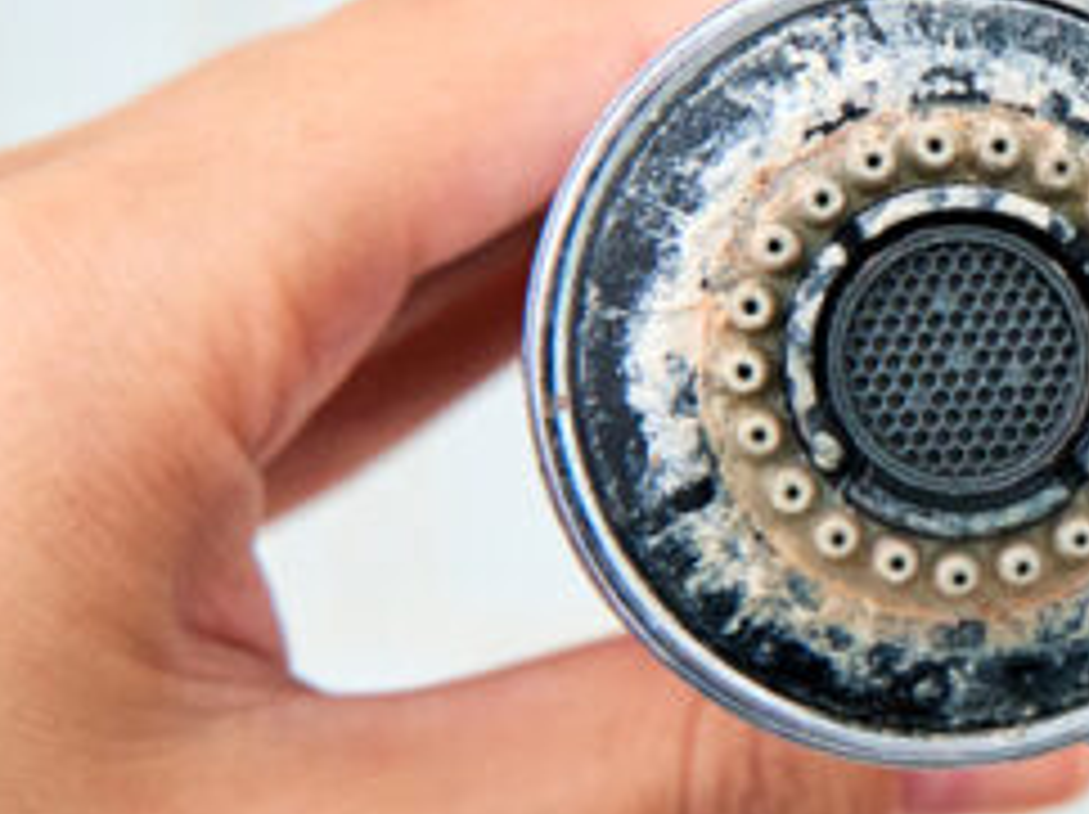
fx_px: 3646
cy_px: 382
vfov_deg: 12.7
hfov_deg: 16.1
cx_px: 1422
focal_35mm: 116
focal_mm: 38
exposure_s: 1/60
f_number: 6.3
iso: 2000
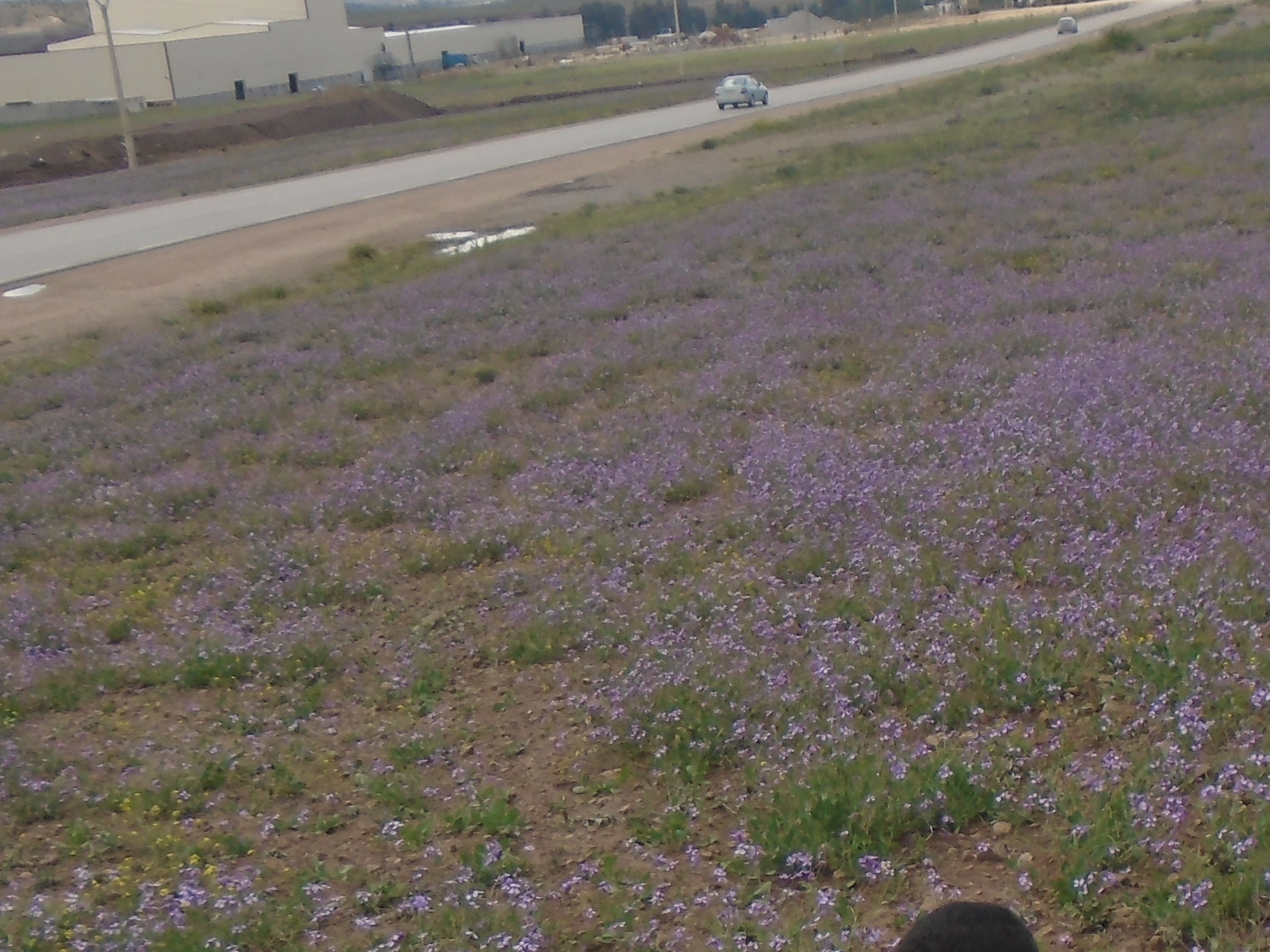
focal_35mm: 63
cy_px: 834
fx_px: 2312
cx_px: 903
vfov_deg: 22.8
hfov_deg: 30.4
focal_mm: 4.6
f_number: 3.2
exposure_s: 1/1000
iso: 100
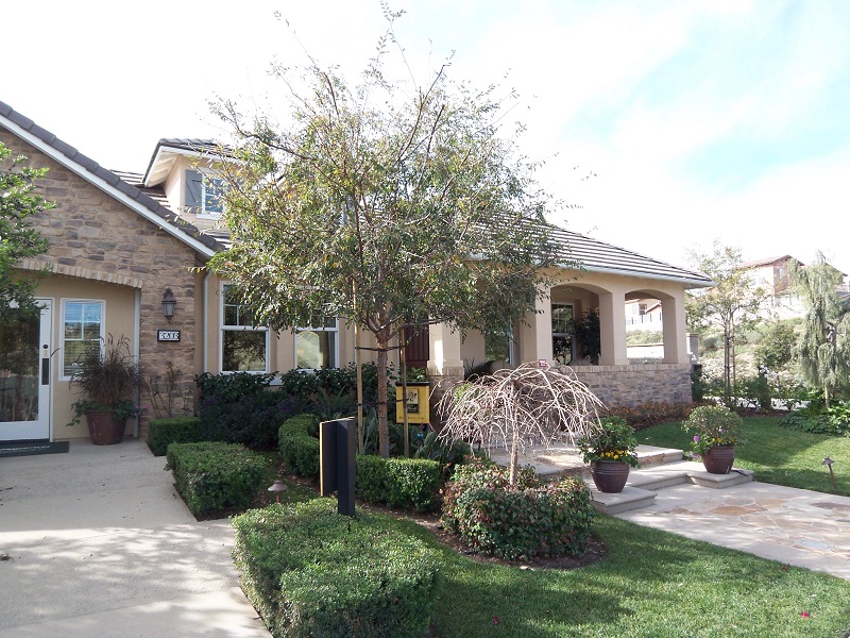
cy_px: 319
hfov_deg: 73.9
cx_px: 425
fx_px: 565
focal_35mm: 23
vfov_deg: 58.9
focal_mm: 3.8
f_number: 2.8
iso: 50
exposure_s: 1/250
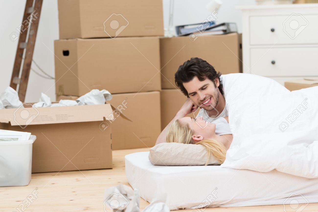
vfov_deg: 13.7
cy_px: 106
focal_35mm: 100
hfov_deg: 20.4
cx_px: 159
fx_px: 883
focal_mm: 100
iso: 100
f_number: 3.5
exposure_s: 1/160
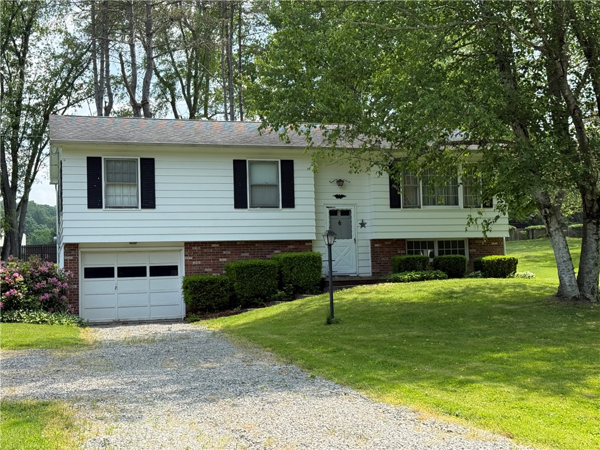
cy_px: 225
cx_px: 300
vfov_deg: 30.3
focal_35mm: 48
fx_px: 832
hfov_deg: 39.7
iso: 100
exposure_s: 1/1980
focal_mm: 6.76
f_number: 1.78
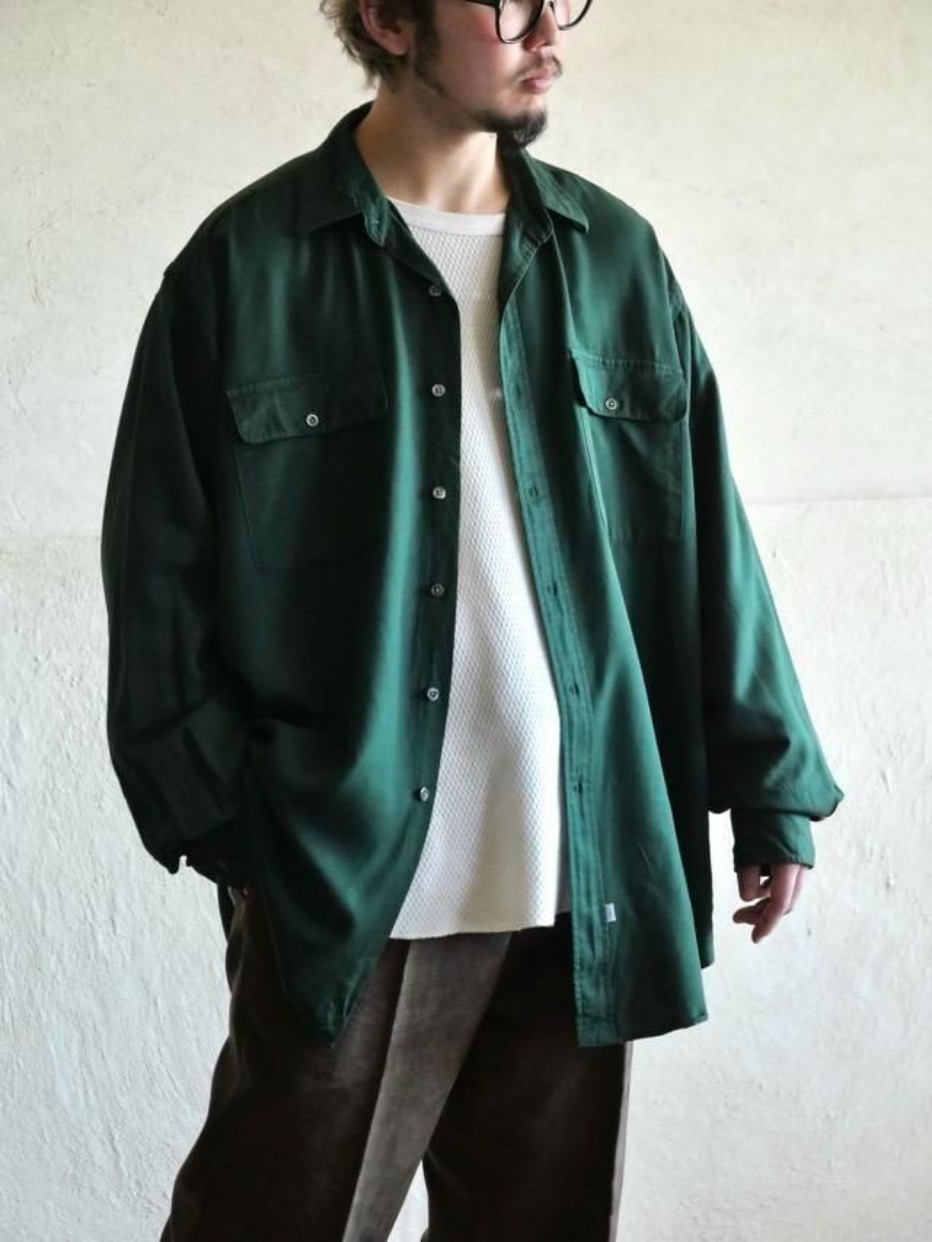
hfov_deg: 13.7
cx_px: 466
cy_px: 621
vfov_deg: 18.2
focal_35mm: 108
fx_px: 3876
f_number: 4
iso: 2500
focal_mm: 54
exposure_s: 1/125
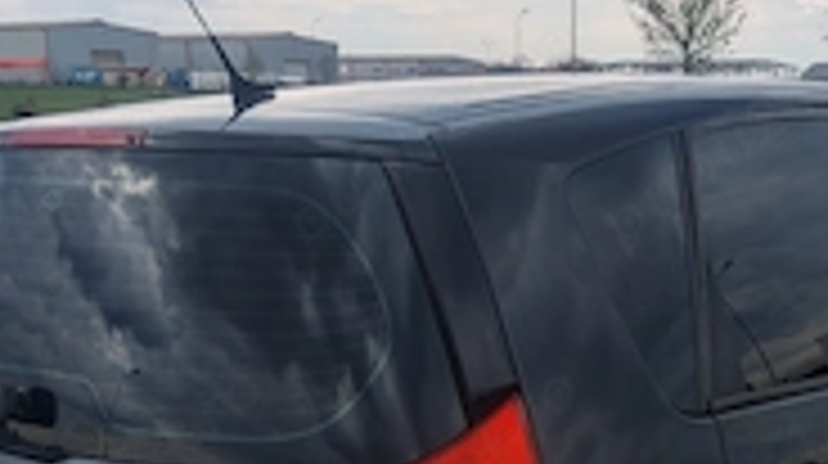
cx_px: 590
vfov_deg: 17.9
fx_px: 1404
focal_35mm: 64
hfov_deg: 32.4
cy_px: 554
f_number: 1.9
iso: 50
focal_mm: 6.67
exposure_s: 1/700
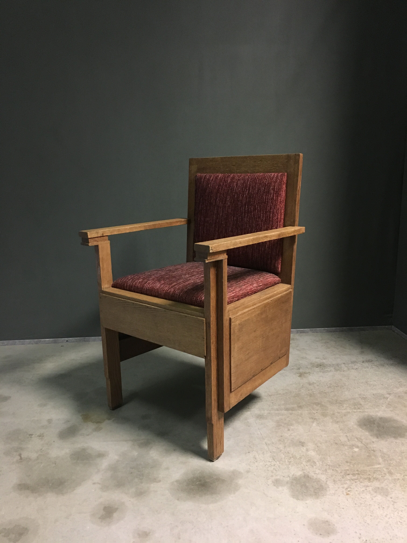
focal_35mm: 29
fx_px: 455
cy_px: 272
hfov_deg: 48.2
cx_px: 204
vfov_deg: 61.7
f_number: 2.2
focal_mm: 4.15
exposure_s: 1/17
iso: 400
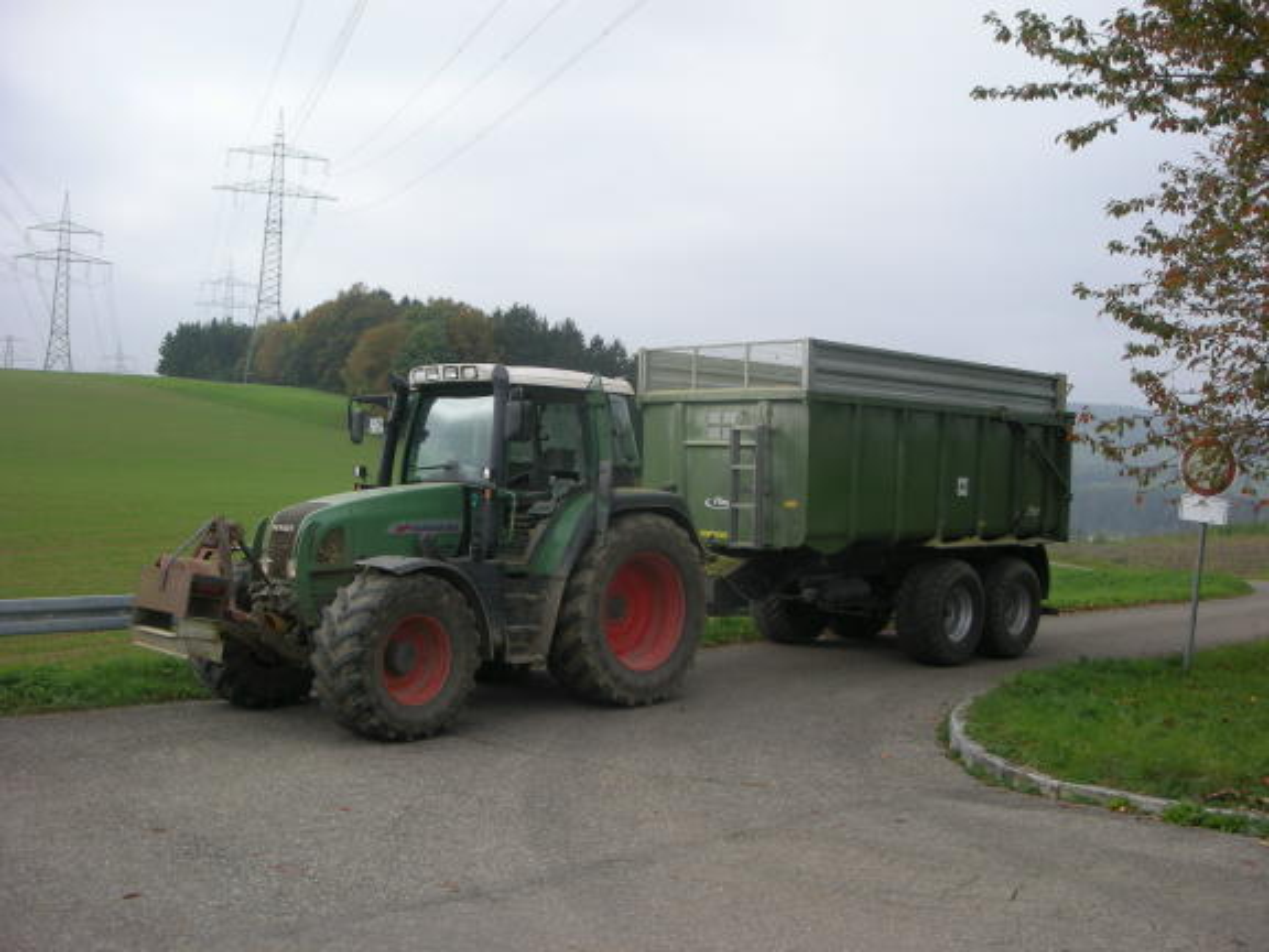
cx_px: 634
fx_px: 1283
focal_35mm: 35
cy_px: 476
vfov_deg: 40.7
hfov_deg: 52.6
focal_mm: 5.7
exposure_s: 1/134
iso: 50
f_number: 5.7
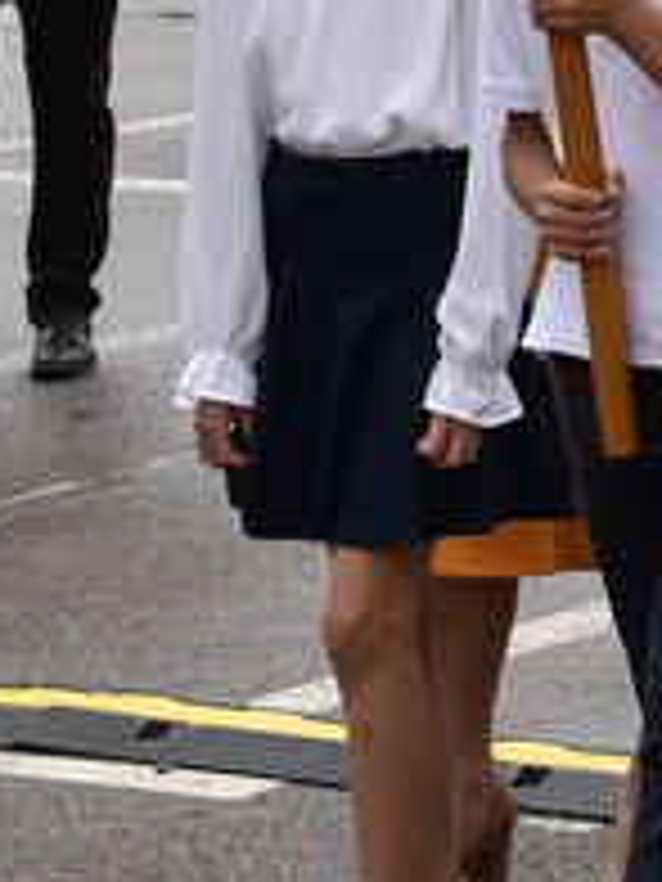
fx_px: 5189
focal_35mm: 204
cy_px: -119
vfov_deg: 9.6
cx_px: 1815
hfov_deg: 6.8
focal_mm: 27
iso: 220
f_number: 8
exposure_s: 1/250
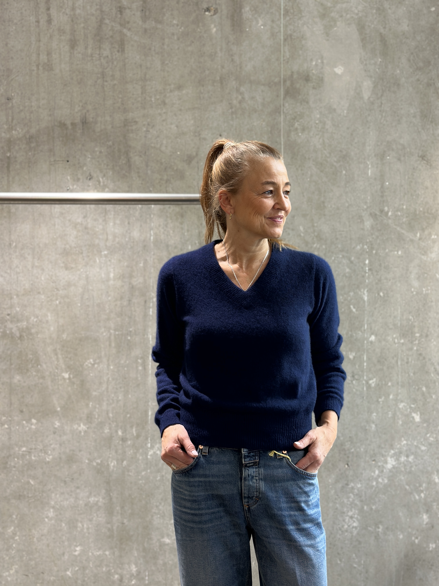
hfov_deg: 30.3
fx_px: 812
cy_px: 293
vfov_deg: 39.7
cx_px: 220
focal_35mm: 48
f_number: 1.78
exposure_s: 1/50
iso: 100
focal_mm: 6.86
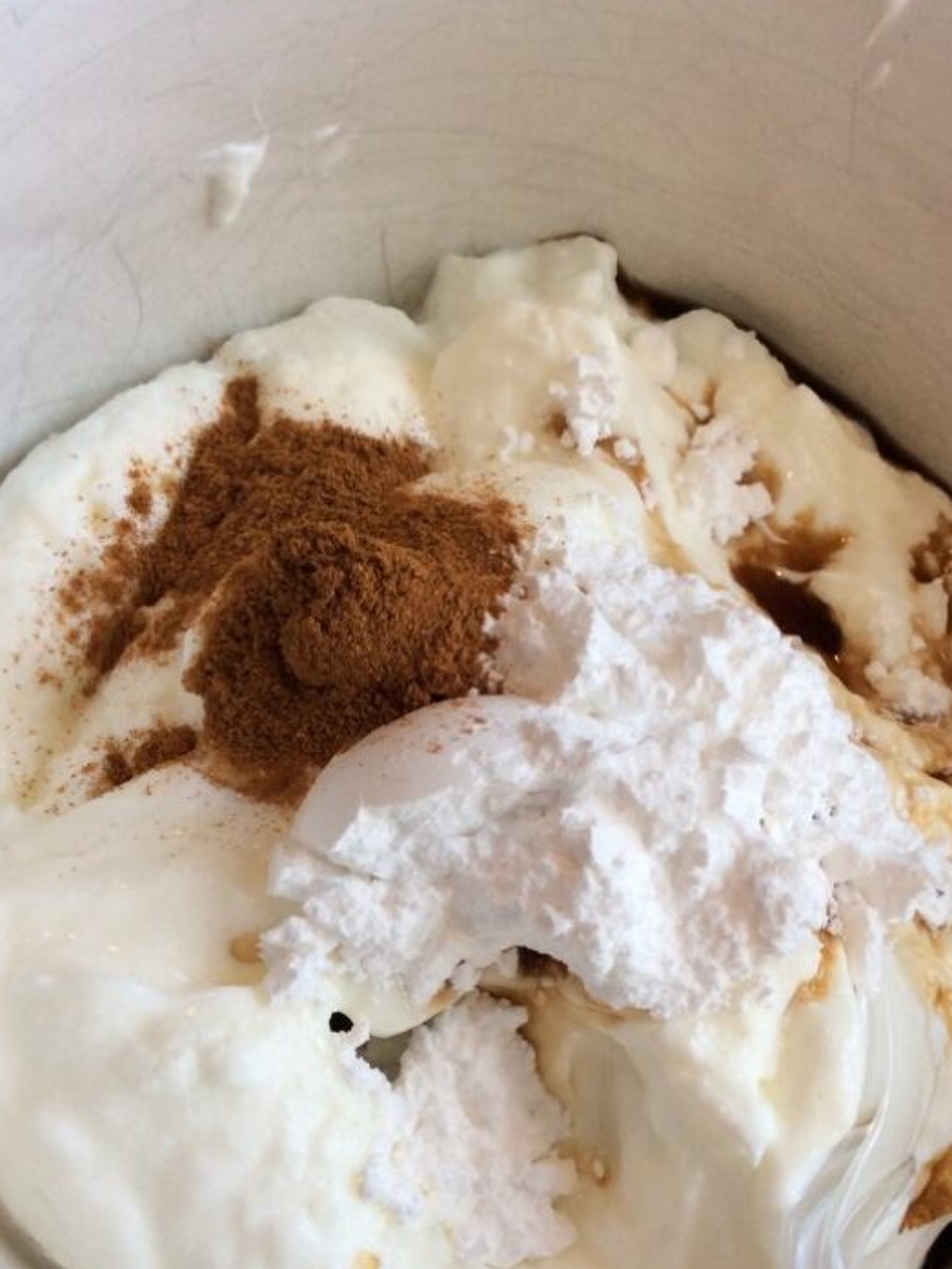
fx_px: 1760
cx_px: 592
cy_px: 759
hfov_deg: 30.2
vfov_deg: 39.5
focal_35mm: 48
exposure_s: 1/60
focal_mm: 3.3
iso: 50
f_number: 2.4
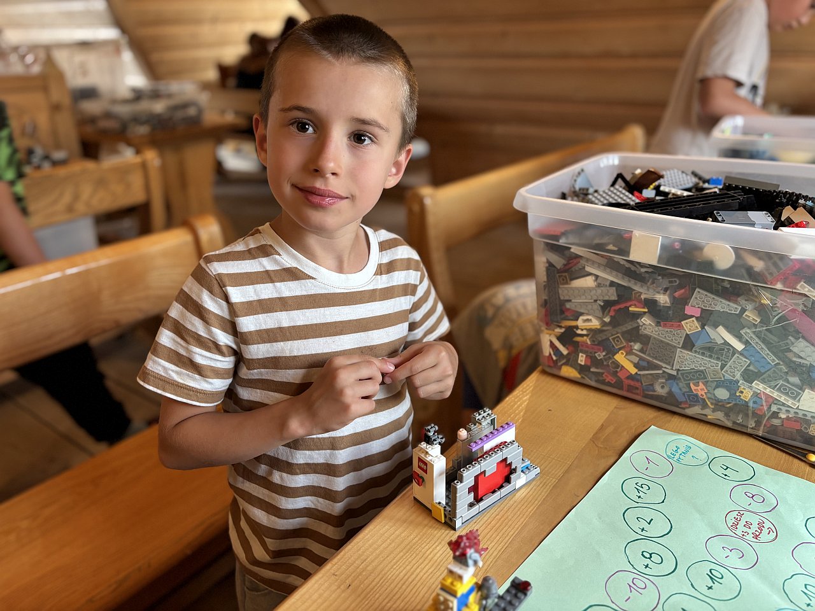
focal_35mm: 26
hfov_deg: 67.3
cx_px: 408
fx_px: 612
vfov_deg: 53.1
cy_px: 306
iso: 160
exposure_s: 1/60
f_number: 1.6
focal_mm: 5.96
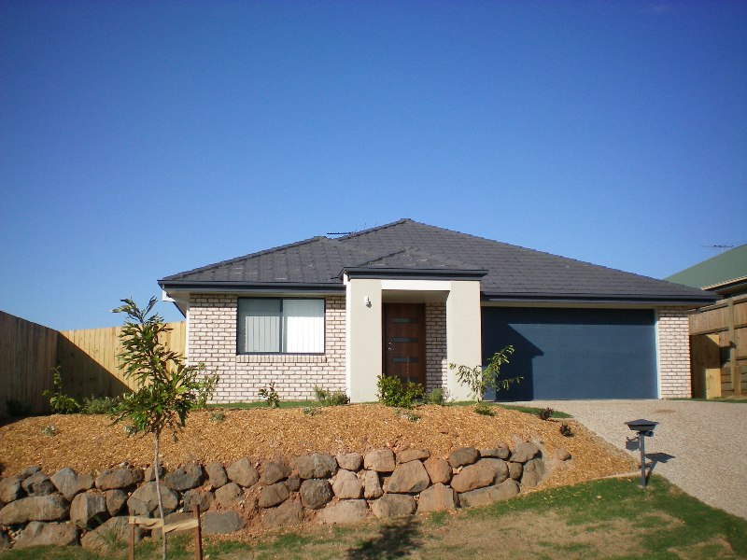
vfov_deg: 37.7
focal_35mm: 38
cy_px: 280
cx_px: 374
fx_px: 820
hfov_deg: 49.0
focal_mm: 6.3
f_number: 4.6
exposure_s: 1/800
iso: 64
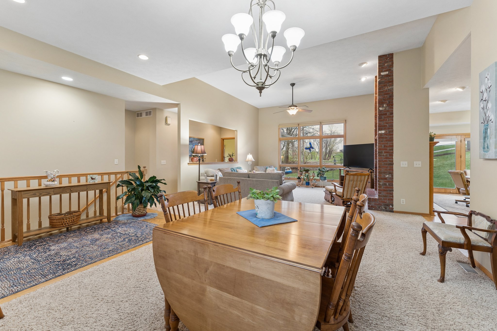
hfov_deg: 104.3
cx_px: 248
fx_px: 193
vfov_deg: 81.2
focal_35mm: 14
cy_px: 166
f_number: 6.3
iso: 500
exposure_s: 1/8
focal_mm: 14
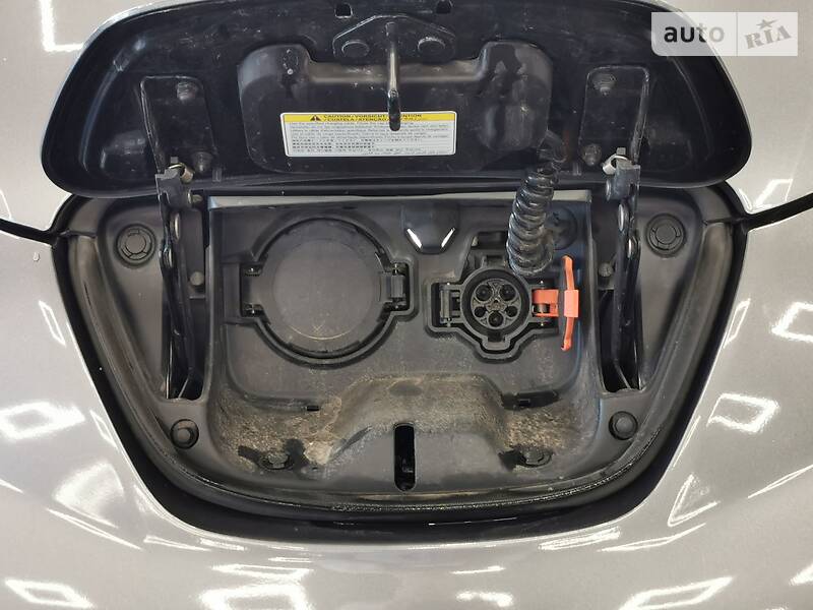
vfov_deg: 19.1
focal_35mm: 77
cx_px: 406
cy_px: 305
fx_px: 1808
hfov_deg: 25.3
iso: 160
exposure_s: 1/100
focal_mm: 5.6
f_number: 1.6
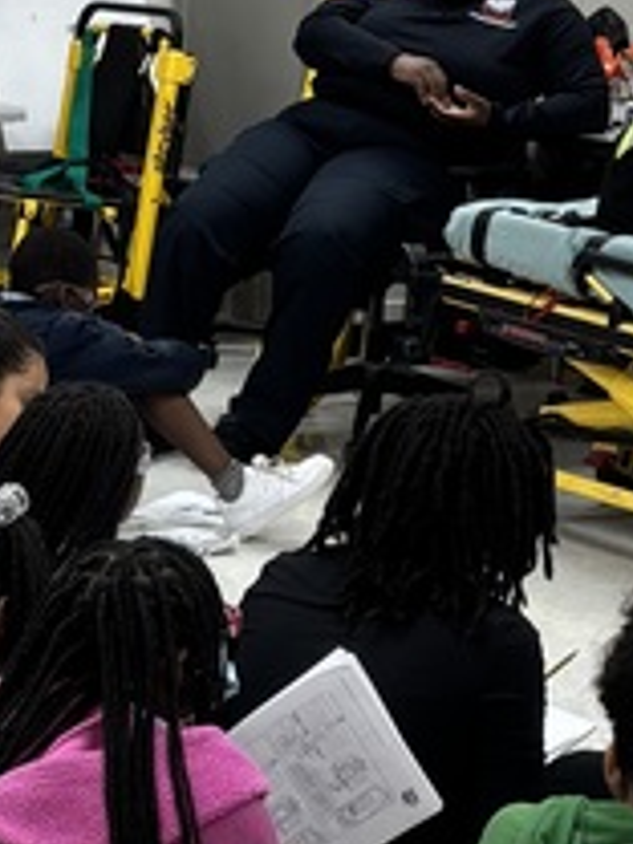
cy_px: 532
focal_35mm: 128
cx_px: 85
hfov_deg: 11.5
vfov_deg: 15.4
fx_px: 3121
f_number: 1.6
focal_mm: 5.96
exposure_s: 1/60
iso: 64
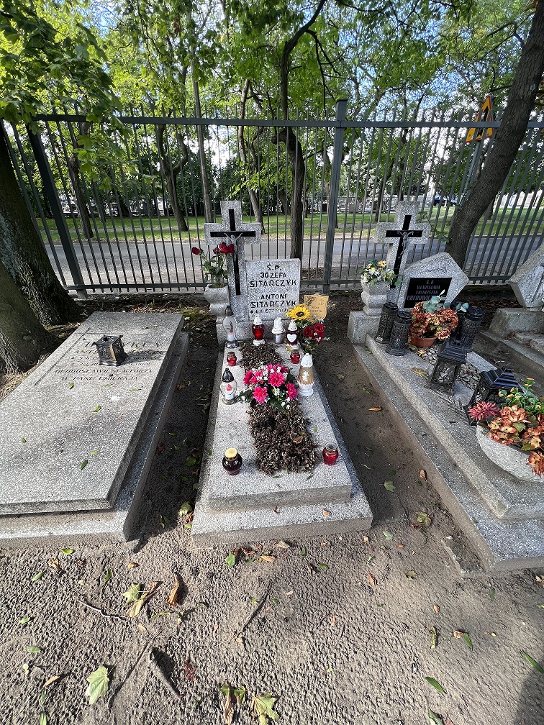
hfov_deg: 89.9
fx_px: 272
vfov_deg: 106.2
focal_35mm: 13
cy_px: 362
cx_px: 272
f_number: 1.8
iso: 40
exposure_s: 1/99
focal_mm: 1.57
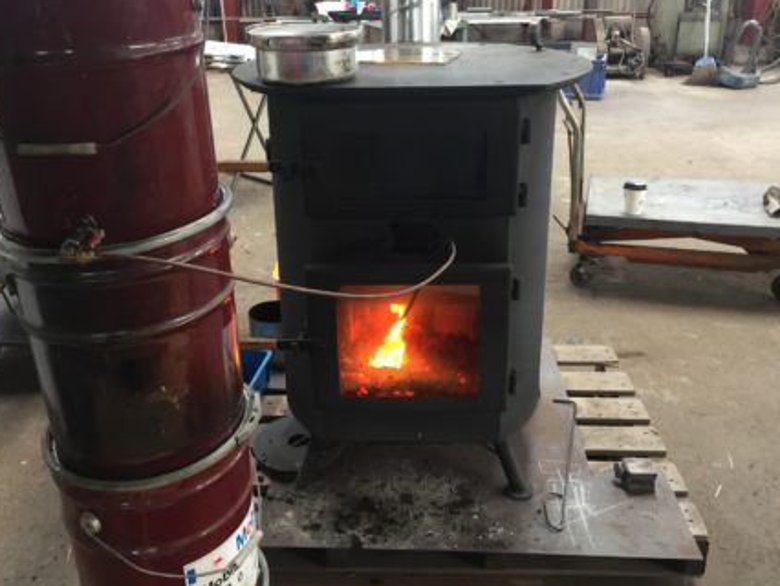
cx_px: 374
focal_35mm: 34
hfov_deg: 53.9
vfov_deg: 41.7
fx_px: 767
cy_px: 248
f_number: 2.2
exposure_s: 1/30
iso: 100
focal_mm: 4.15
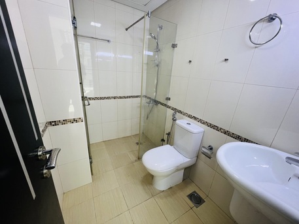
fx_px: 112
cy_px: 112
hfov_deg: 106.2
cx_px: 150
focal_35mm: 13
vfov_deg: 89.9
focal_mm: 1.57
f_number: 1.8
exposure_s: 1/99
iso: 80
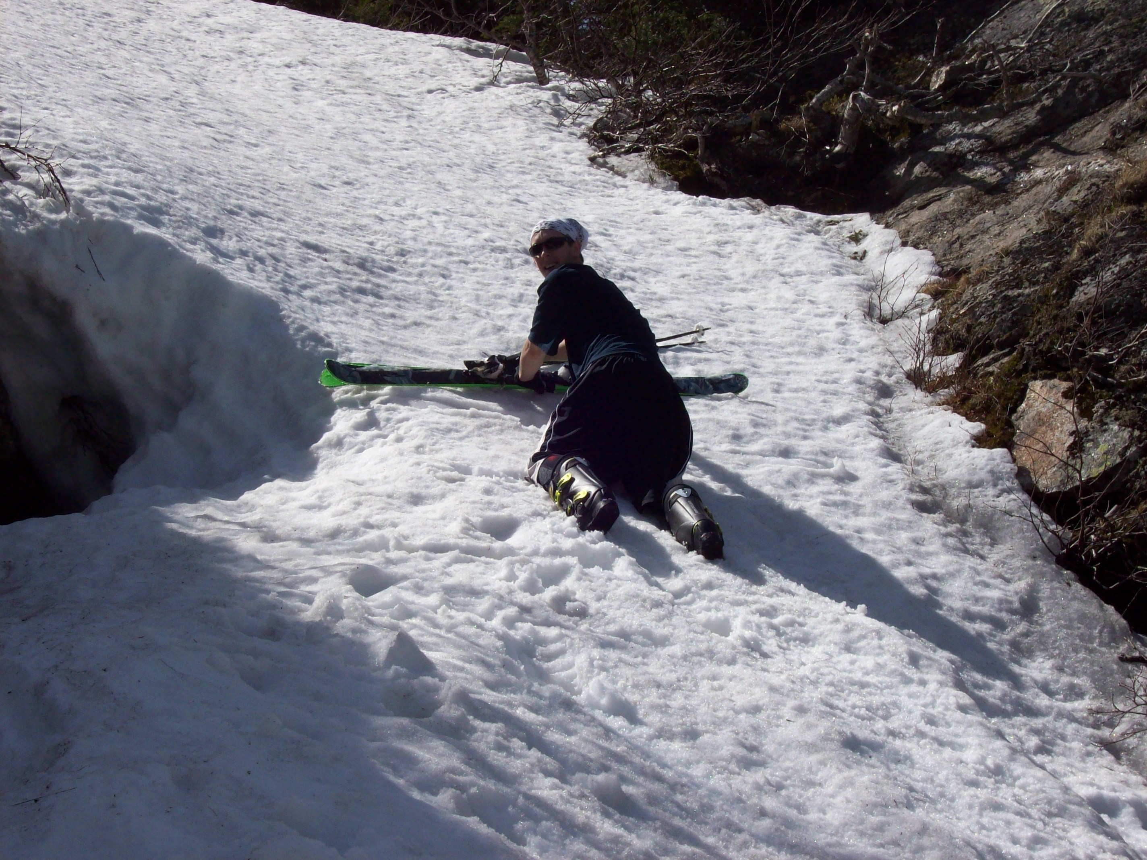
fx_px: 2319
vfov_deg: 21.0
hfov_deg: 27.8
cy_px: 430
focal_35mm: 70
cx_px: 574
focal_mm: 11.6
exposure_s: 1/701
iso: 80
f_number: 6.7
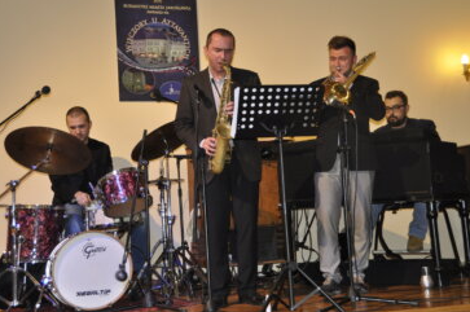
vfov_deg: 23.3
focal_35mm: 58
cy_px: 151
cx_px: 247
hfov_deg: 34.5
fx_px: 756
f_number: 4.2
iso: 800
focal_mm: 36
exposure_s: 1/60
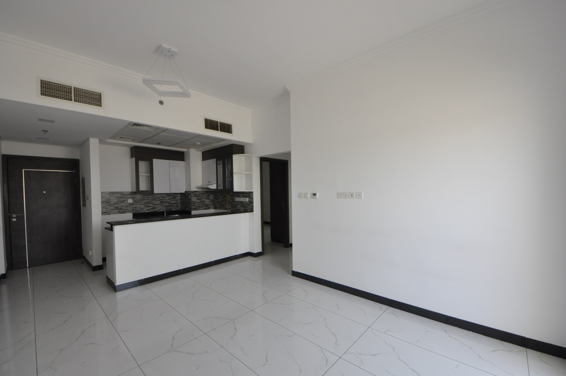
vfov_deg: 81.0
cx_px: 285
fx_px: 220
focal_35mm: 14
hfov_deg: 104.3
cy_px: 194
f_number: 8
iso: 1000
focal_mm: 8
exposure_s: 1/250
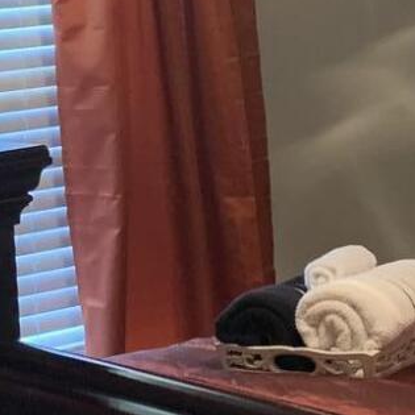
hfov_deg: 12.0
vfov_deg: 11.8
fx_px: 1980
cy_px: -17
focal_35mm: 146
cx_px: 186
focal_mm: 4.25
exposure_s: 1/60
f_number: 1.8
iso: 320
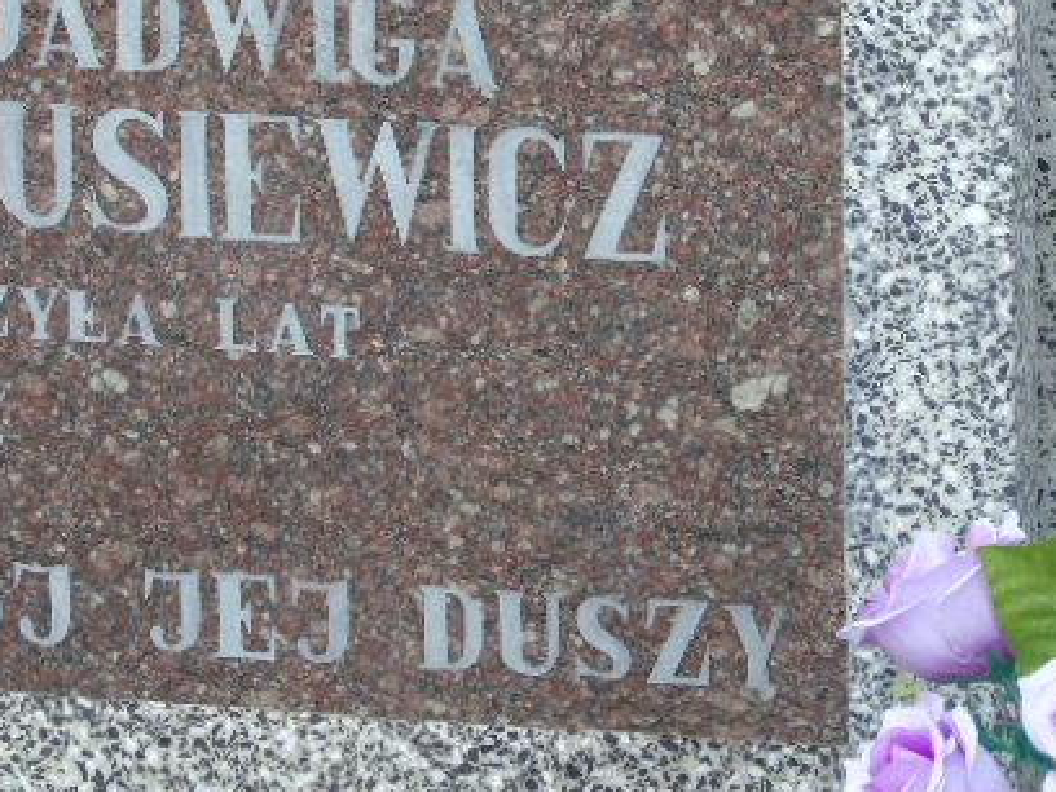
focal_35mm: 223
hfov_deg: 8.9
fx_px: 6803
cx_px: 246
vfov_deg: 6.7
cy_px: 194
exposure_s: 1/125
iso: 100
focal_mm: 25
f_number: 4.7
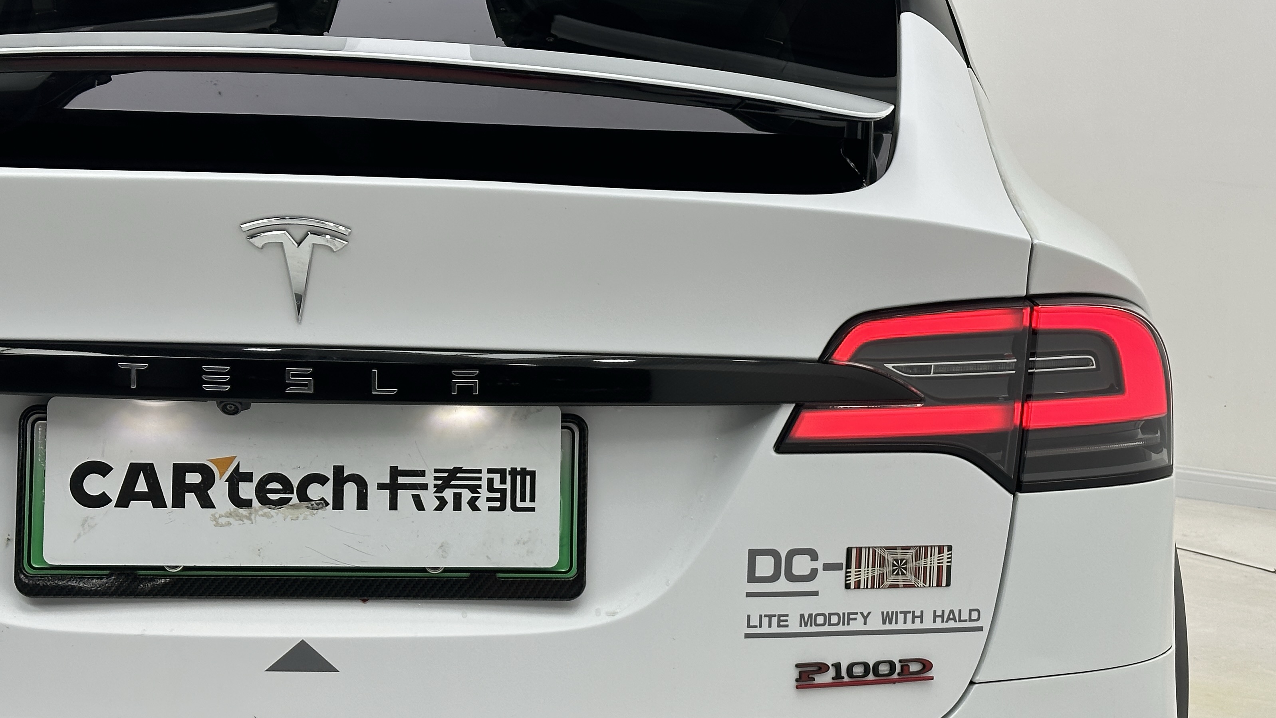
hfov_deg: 31.8
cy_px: 453
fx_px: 2233
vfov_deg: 18.2
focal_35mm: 66
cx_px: 754
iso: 64
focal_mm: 6.86
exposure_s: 1/681
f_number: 1.78
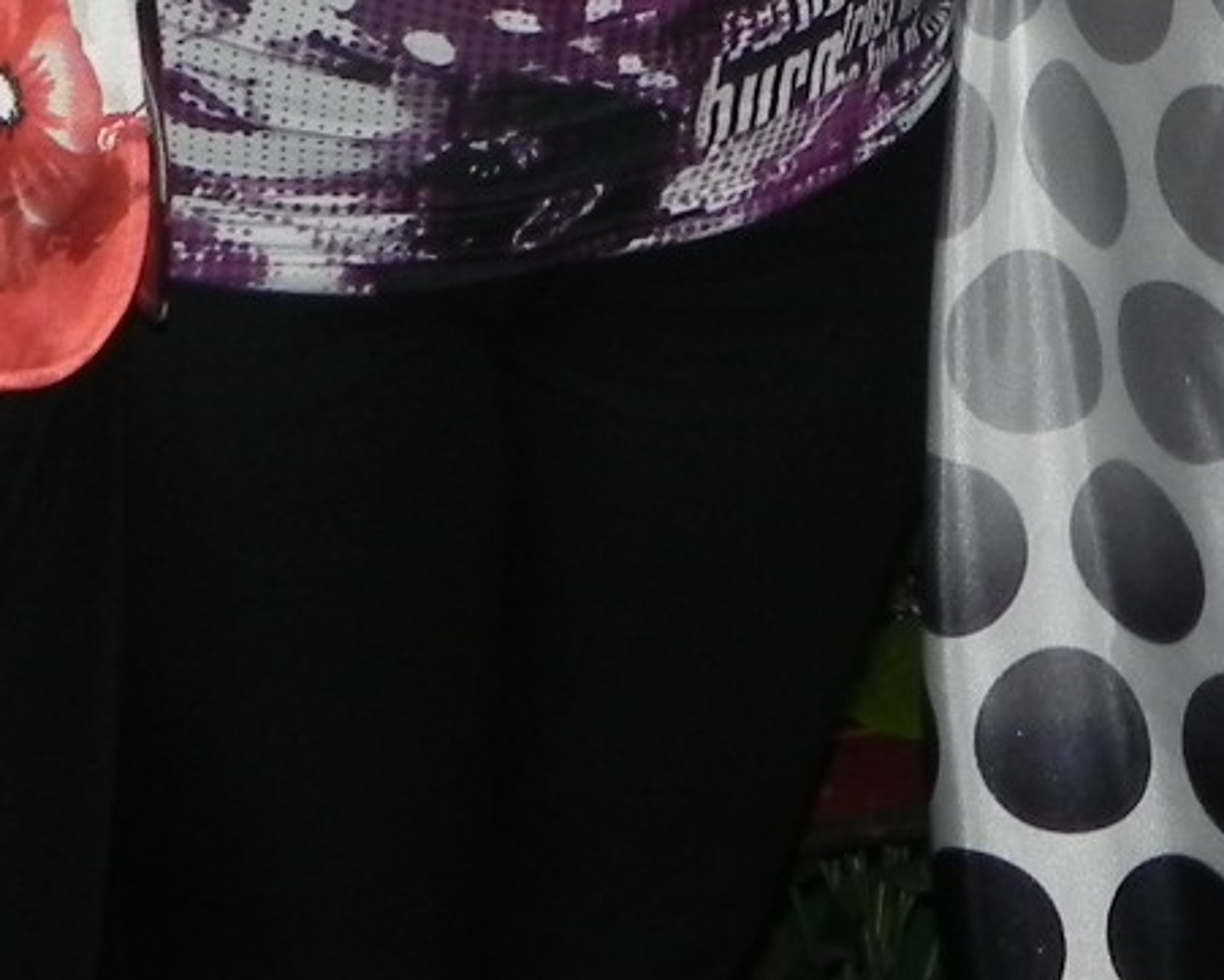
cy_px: -956
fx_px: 7392
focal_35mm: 204
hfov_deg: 9.3
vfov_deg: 7.3
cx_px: 1645
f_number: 3.2
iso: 200
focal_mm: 8.2
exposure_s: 1/30
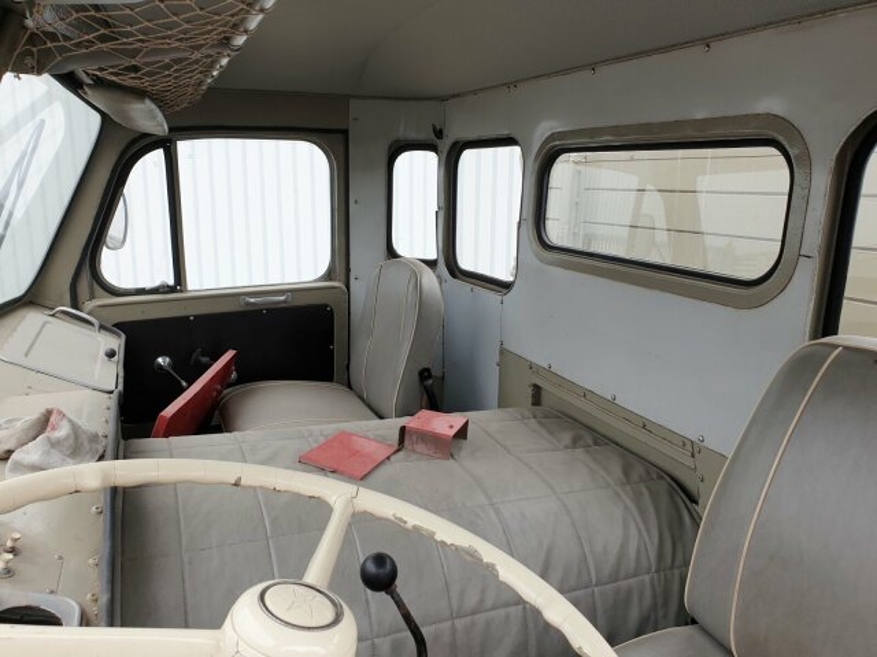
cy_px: 328
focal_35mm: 26
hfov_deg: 67.3
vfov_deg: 53.1
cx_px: 438
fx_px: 659
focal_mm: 4.3
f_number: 2.4
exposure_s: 1/463
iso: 50
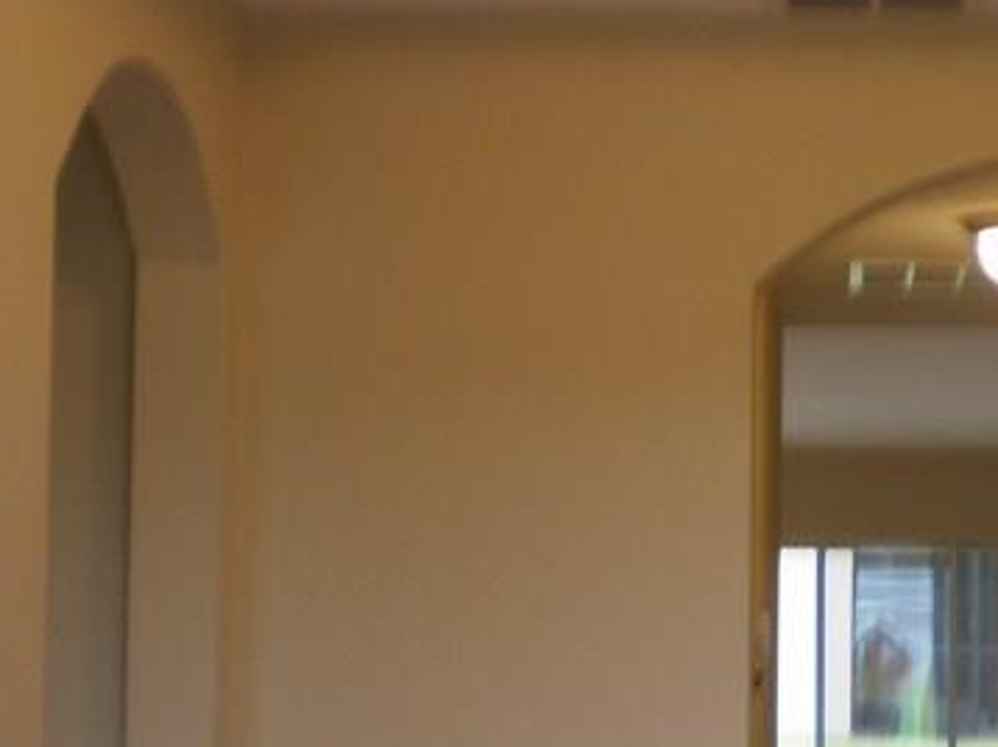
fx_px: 2968
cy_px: 463
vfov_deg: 14.3
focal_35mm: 103
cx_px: 822
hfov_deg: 18.9
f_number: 3.1
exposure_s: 1/30
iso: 64
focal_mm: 6.3
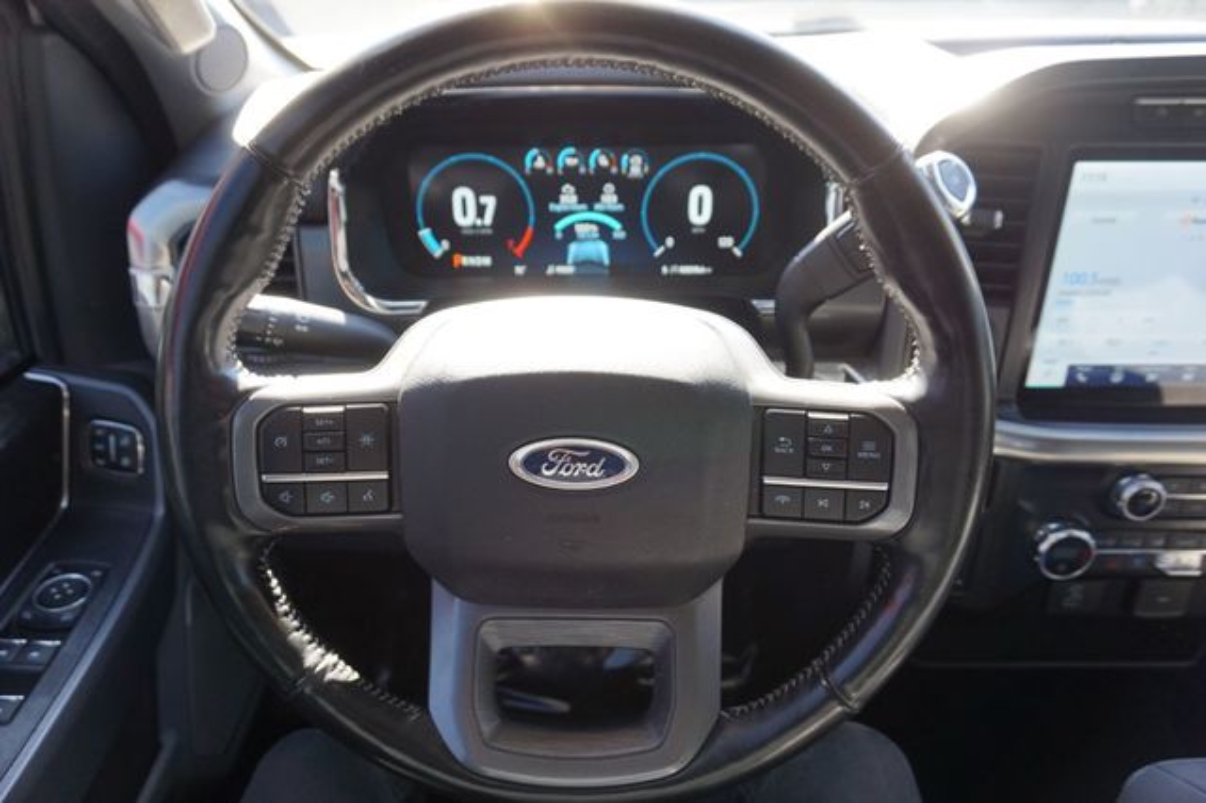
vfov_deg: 53.1
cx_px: 603
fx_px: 804
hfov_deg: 73.8
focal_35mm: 24
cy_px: 402
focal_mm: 16
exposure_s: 1/60
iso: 160
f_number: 4
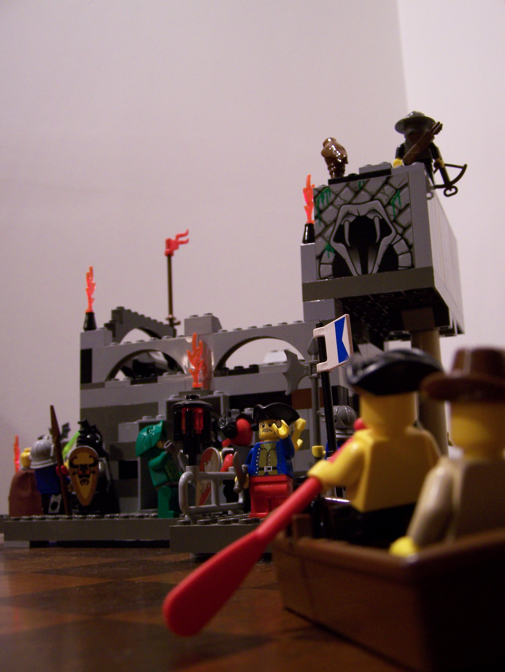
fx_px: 738
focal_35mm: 38
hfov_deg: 37.8
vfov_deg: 48.9
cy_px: 336
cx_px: 252
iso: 160
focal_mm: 6.3
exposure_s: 1/8
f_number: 2.8
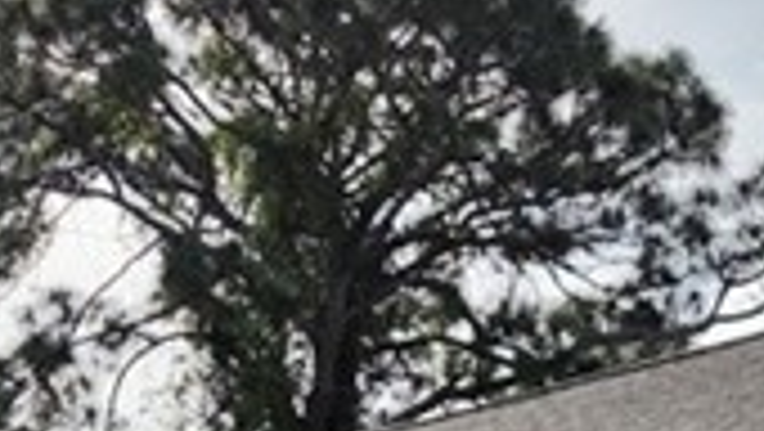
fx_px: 3325
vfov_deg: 7.0
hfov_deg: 13.1
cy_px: 1037
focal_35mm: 164
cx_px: 589
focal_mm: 7
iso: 20
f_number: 1.8
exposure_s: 1/1834
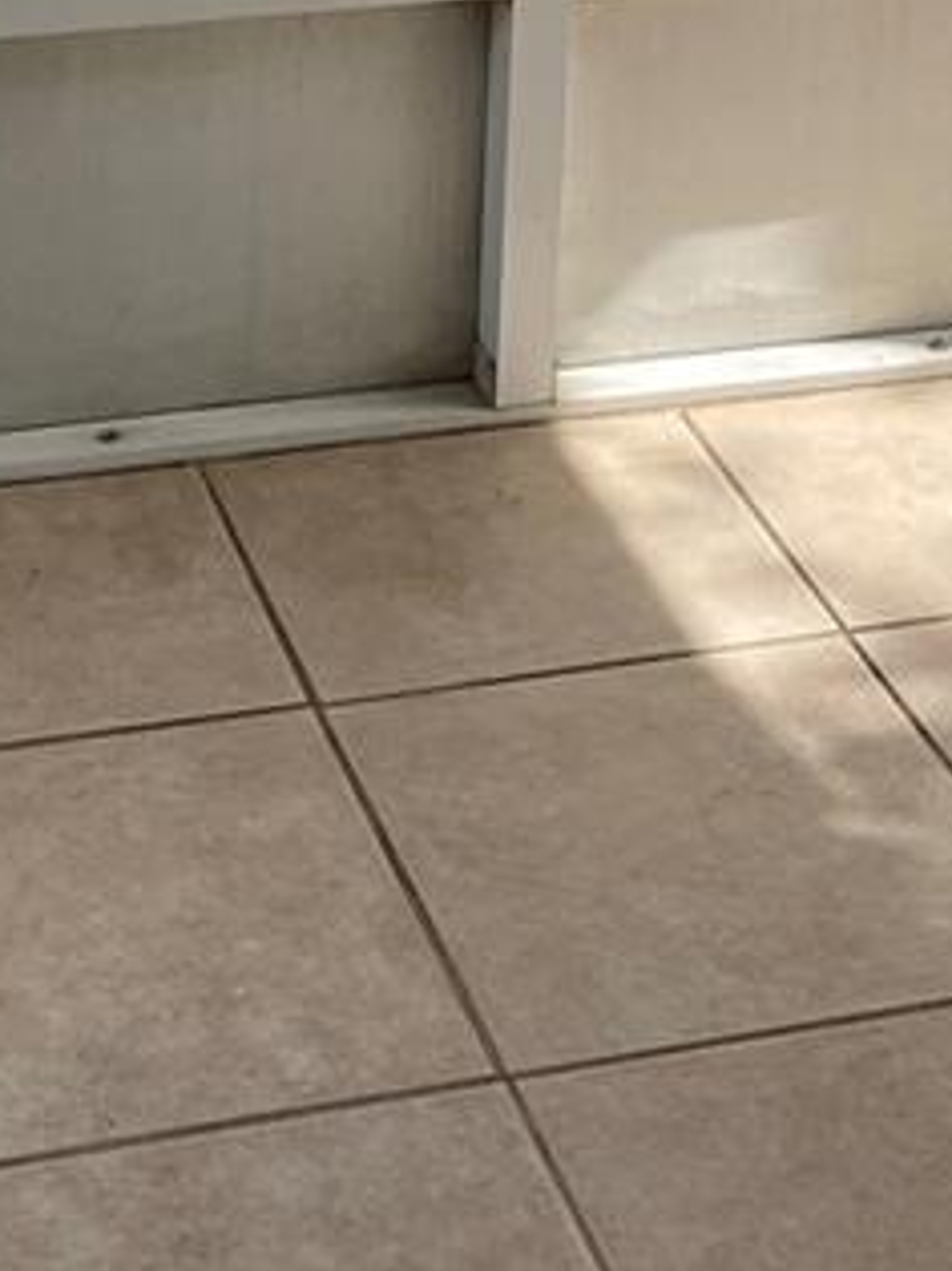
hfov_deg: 14.9
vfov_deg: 17.6
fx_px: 3633
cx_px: 343
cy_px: -690
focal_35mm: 99
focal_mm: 4.25
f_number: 1.8
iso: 32
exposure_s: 1/479
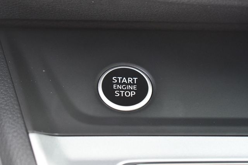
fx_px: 565
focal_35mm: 82
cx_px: 124
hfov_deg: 24.8
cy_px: 82
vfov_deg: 16.6
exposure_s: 1/125
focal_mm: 55
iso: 3200
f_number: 5.6
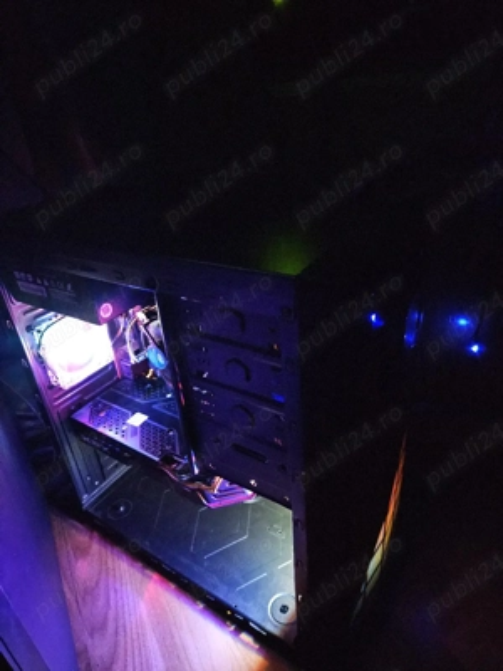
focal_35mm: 23
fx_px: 446
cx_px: 252
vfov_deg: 73.9
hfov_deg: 58.9
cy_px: 336
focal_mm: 5.4
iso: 8000
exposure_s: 1/16.7
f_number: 1.8
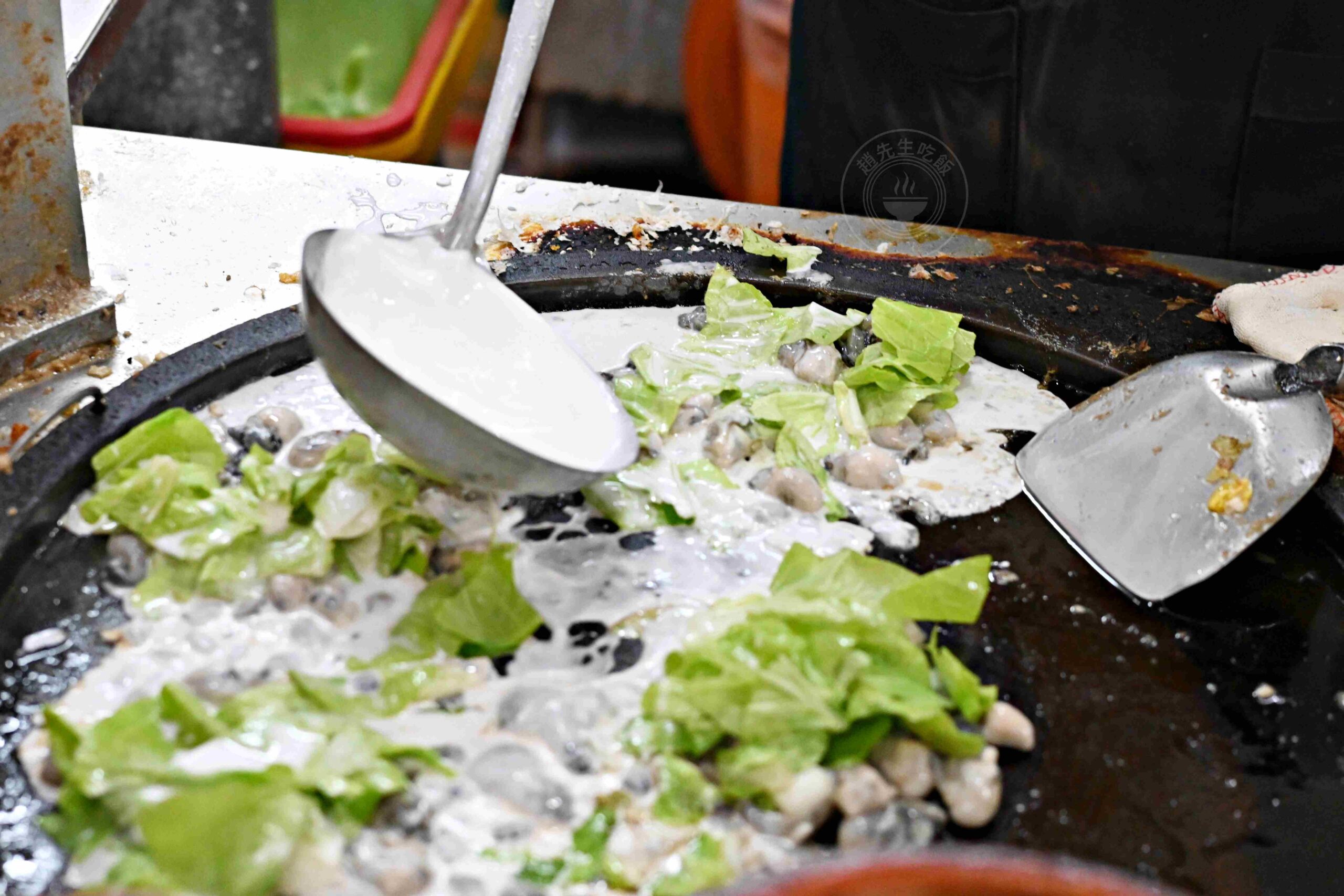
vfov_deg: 18.2
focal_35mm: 75
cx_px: 672
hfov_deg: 27.0
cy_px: 448
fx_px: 2800
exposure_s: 1/200
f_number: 3.2
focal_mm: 50
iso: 3600
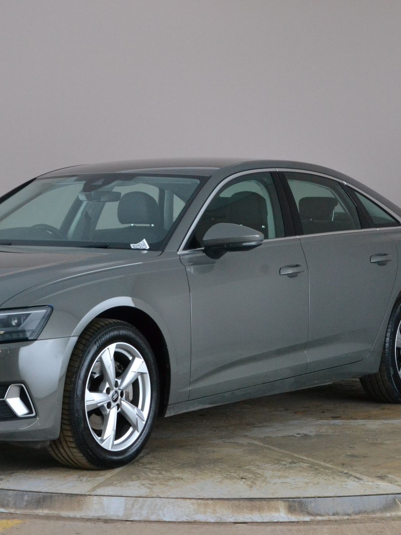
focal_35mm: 100
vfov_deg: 19.6
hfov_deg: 14.7
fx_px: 1545
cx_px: 98
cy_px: 268
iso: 2000
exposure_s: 1/25
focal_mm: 46
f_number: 11
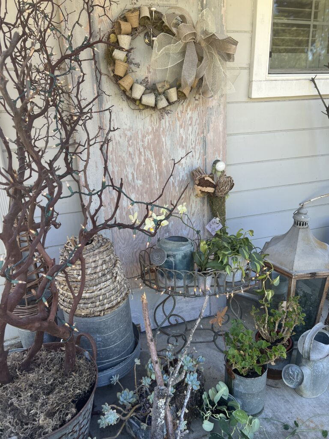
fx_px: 329
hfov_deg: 53.1
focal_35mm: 26
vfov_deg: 67.3
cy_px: 220
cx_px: 164
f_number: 1.5
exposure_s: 1/170
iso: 40
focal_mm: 5.7
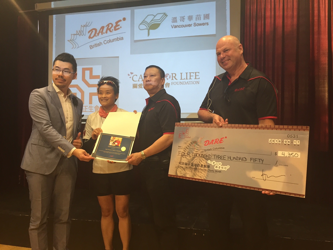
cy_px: 125
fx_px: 279
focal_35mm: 29
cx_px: 166
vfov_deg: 48.2
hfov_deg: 61.7
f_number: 2.2
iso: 80
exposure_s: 1/30
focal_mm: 4.15
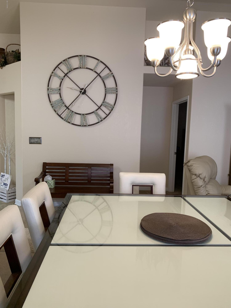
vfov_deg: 67.3
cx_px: 116
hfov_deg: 53.1
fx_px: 231
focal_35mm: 26
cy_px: 154
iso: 125
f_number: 1.8
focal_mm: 4.25
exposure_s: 1/60
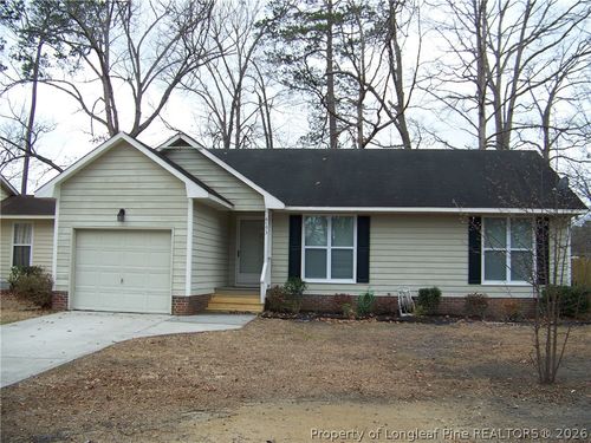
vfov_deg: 39.7
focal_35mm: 36
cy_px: 222
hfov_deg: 51.4
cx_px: 296
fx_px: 615
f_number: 2.8
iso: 64
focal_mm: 5.85
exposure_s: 1/160
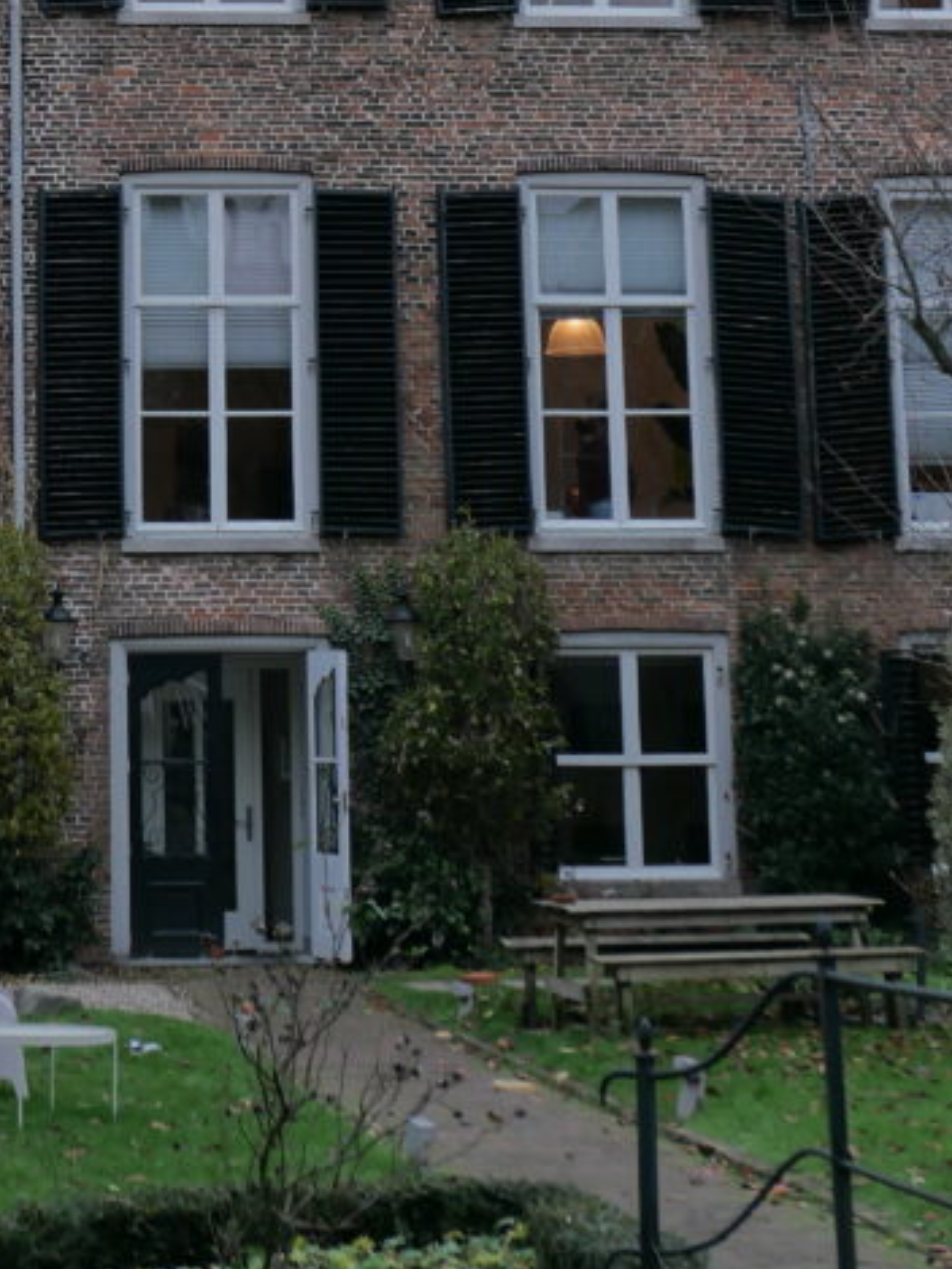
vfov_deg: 19.6
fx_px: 3519
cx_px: 146
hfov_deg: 15.3
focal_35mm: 96
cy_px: -111
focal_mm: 19.9
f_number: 4
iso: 200
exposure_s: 1/125
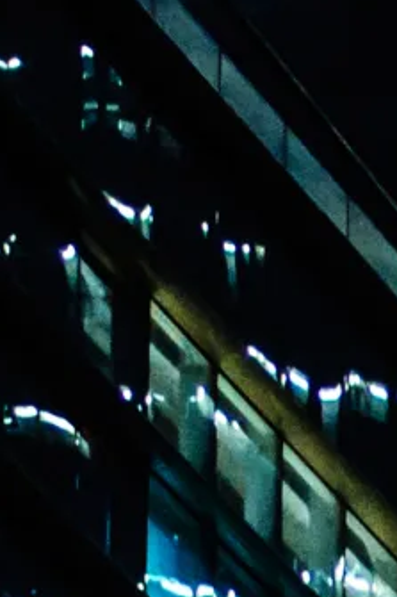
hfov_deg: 1.7
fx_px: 13263
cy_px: 1013
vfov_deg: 2.6
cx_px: 1460
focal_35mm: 801
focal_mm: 70
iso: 1600
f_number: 5.6
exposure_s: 1/100
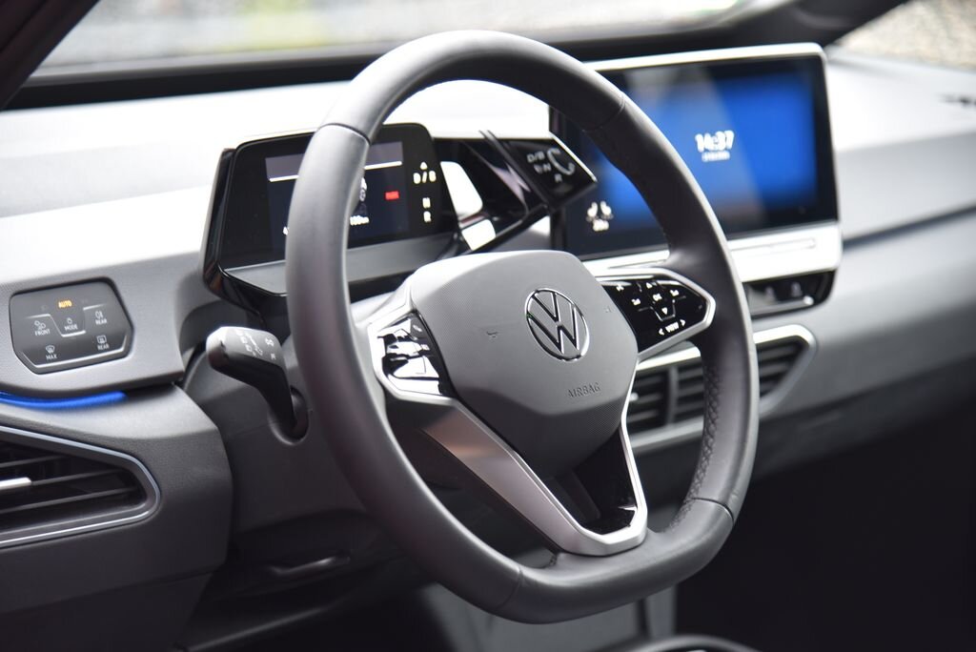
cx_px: 488
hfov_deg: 22.1
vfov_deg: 14.9
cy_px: 326
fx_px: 2496
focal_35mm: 92
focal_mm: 92
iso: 500
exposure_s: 1/25
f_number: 4
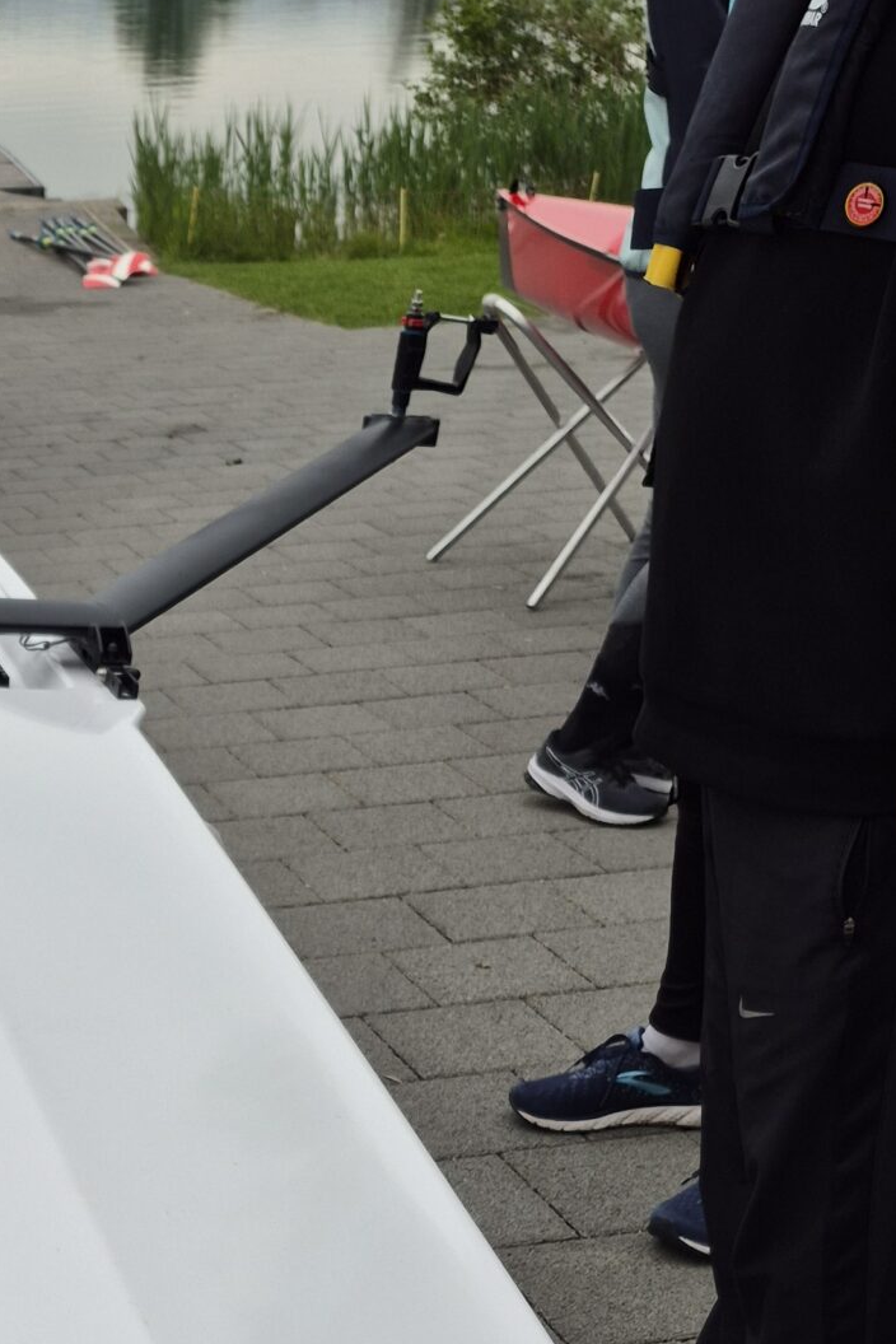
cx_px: -66
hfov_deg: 22.2
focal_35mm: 58
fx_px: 2165
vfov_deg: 32.4
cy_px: 1263
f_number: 1.8
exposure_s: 1/1220
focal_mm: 5.4
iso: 25
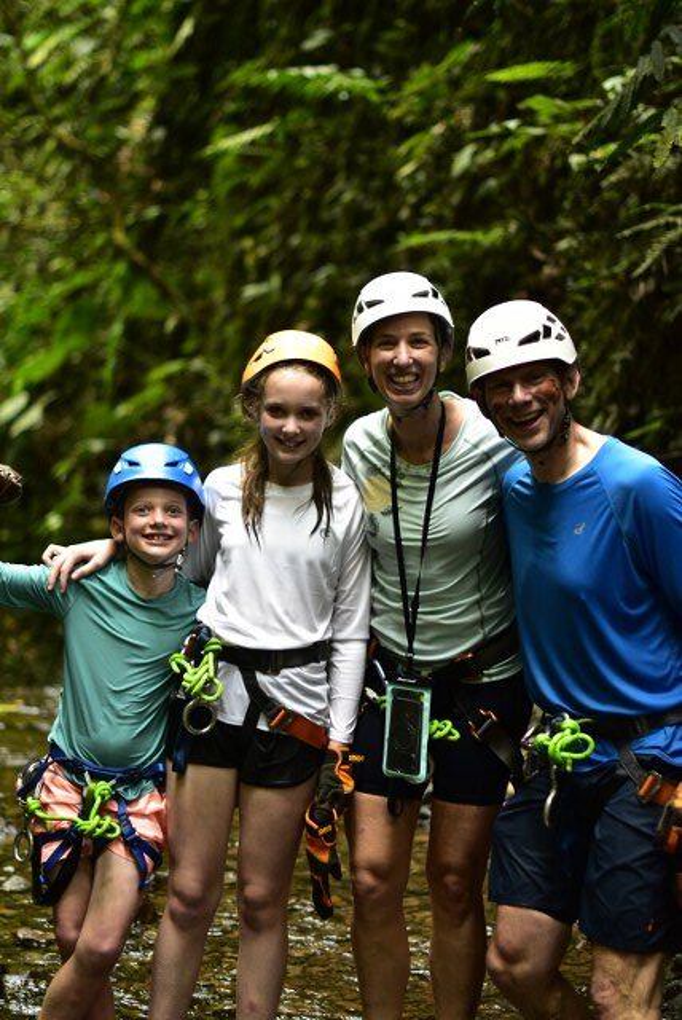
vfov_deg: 27.0
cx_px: 341
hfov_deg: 18.2
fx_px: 2126
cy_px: 510
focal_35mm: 75
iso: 720
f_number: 1.4
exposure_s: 1/250
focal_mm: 50
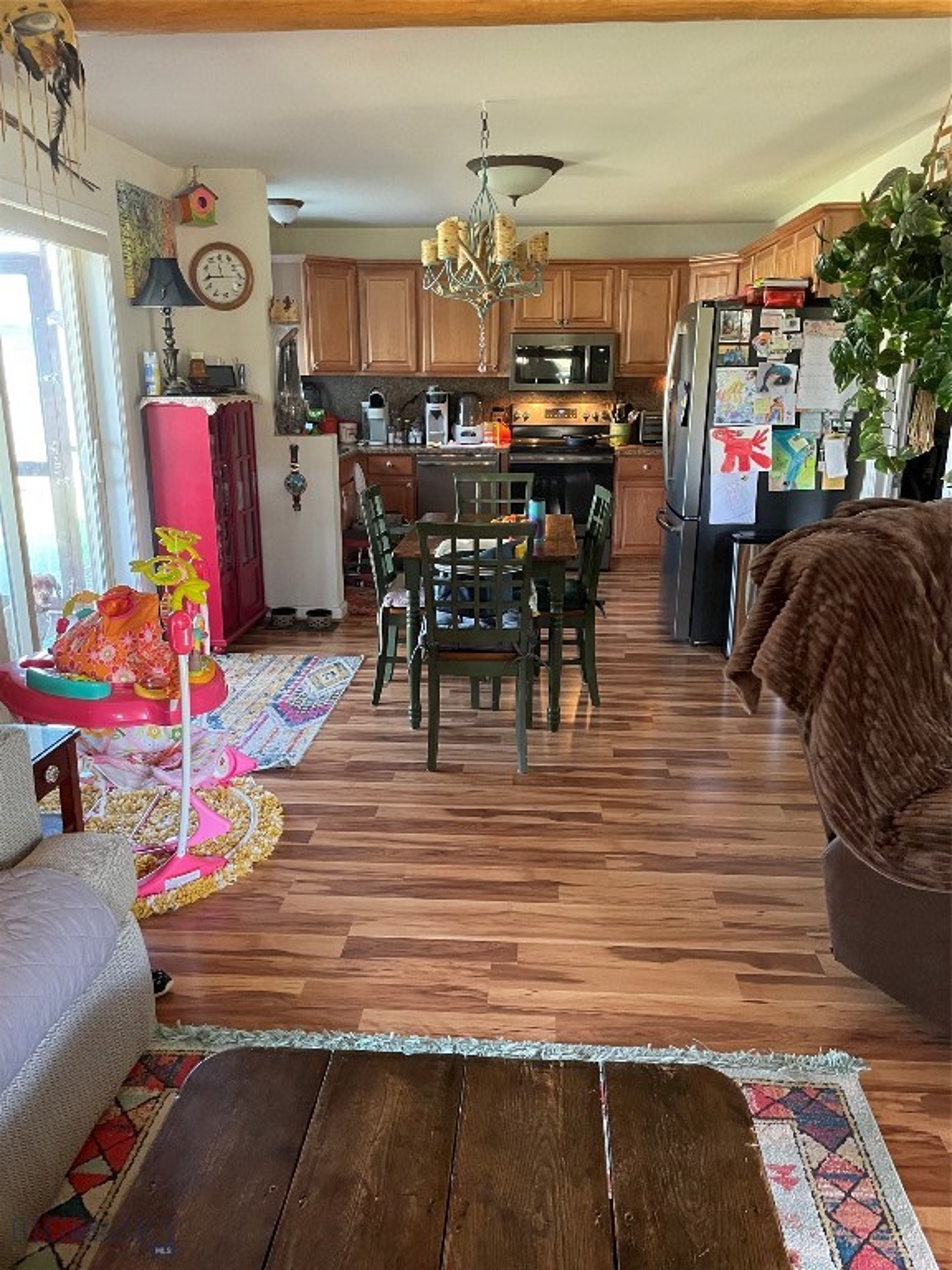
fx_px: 953
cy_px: 635
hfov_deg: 53.1
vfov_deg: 67.3
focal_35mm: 26
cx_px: 476
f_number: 1.6
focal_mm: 4.2
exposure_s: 1/40
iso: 640
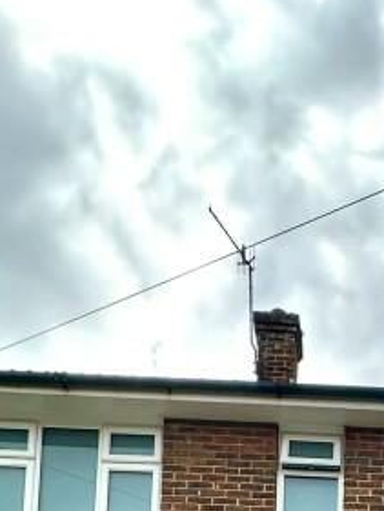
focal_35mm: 51
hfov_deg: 26.2
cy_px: 862
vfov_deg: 23.9
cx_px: 433
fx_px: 754
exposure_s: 1/1742
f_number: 2.2
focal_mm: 2.22
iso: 50
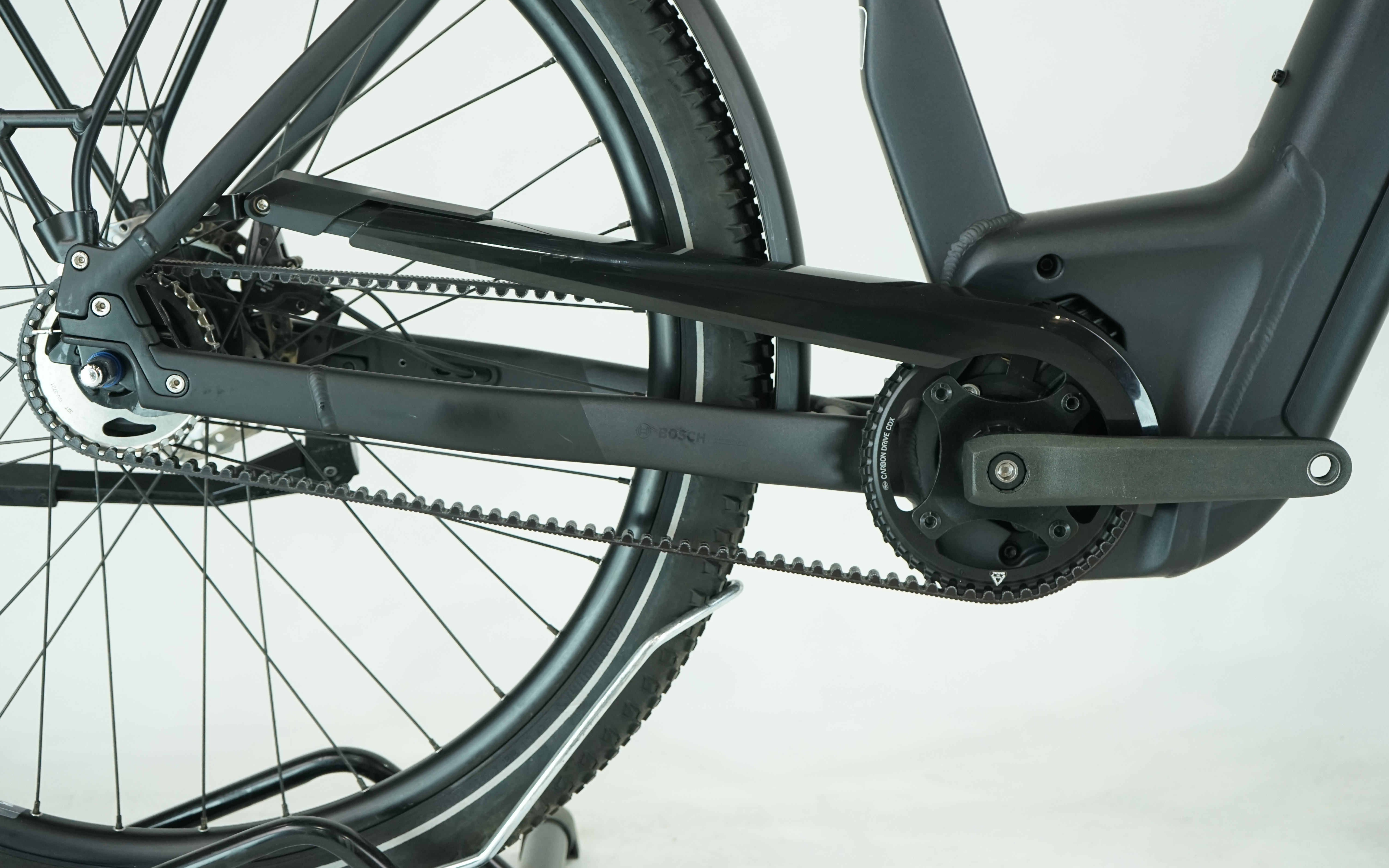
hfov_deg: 40.3
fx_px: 1893
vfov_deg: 25.8
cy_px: 410
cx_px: 695
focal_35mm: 50
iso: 1600
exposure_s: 1/200
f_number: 5.6
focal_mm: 49
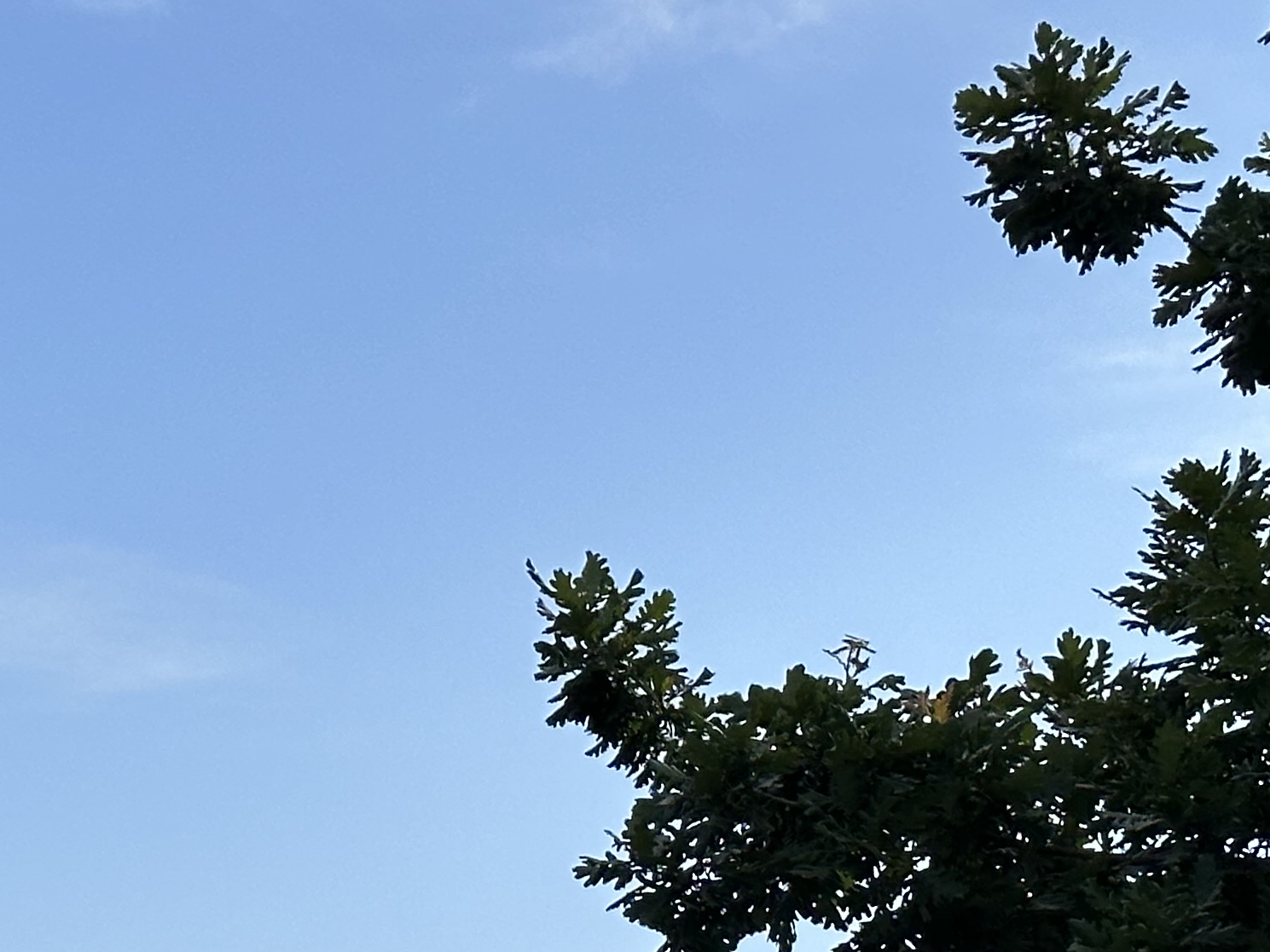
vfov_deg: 11.3
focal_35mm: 130
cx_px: -386
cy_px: 1025
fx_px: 4770
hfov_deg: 14.5
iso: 64
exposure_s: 1/4785
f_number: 1.78
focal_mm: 6.86
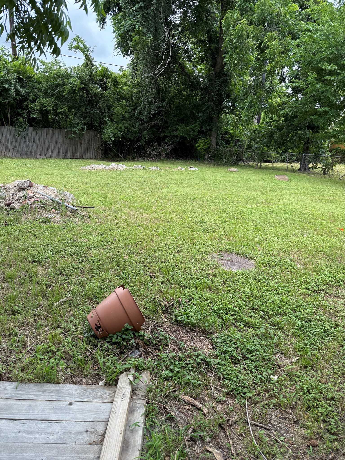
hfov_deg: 56.8
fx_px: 319
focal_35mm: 24
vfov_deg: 71.6
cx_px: 172
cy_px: 230
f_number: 1.78
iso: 100
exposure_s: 1/1271
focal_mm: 6.76
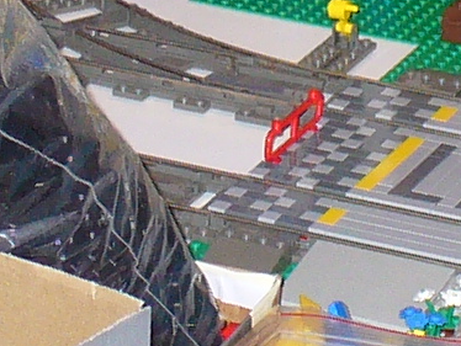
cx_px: 409
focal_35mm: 253
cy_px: 18
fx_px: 3372
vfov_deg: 5.9
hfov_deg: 7.8
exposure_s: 1/30
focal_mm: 6.1
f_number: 2.8
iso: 125
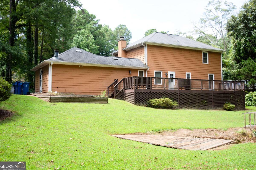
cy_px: 85
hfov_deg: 51.3
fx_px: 267
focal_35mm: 38
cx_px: 128
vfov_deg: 35.5
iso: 400
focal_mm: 25
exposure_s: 1/1250
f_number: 4
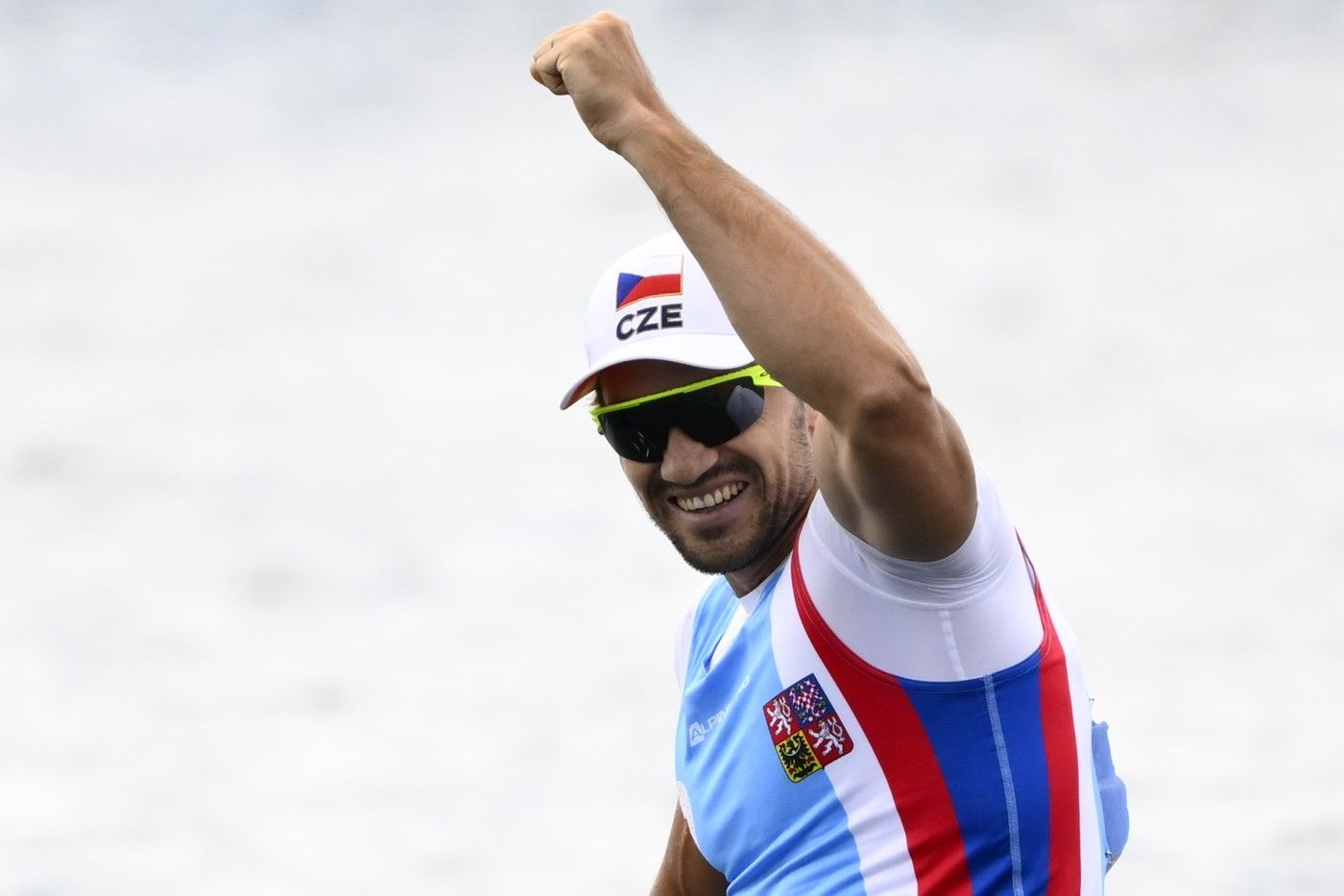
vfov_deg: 2.3
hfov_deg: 3.4
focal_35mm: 600
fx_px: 22396
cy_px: 448
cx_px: 672
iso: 400
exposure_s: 1/2500
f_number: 4
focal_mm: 600
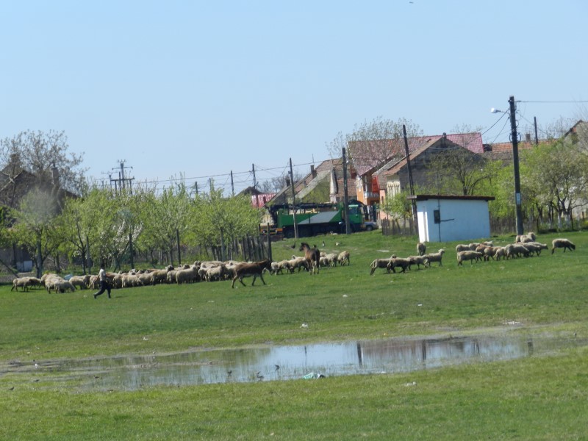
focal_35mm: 215
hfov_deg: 9.2
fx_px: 3652
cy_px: 220
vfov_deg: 6.9
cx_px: 294
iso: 160
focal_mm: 38.2
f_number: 5.6
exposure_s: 1/640
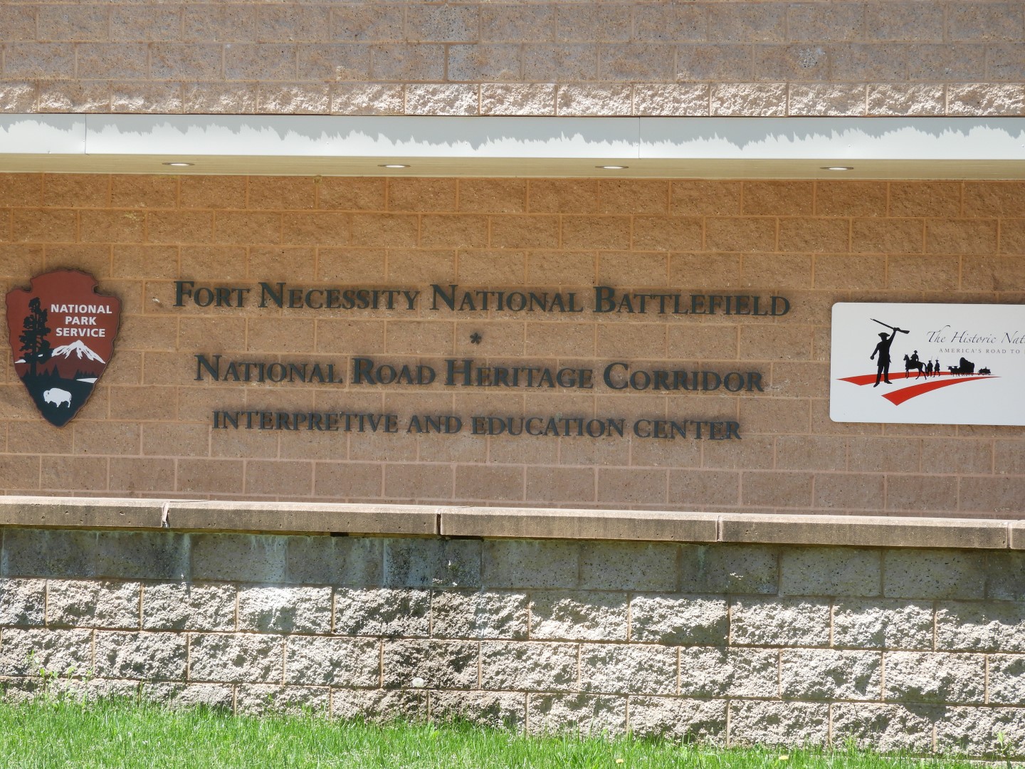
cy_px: 384
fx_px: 3701
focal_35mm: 125
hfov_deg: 15.8
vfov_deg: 11.9
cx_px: 512
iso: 100
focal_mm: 22.4
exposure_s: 1/200
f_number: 5
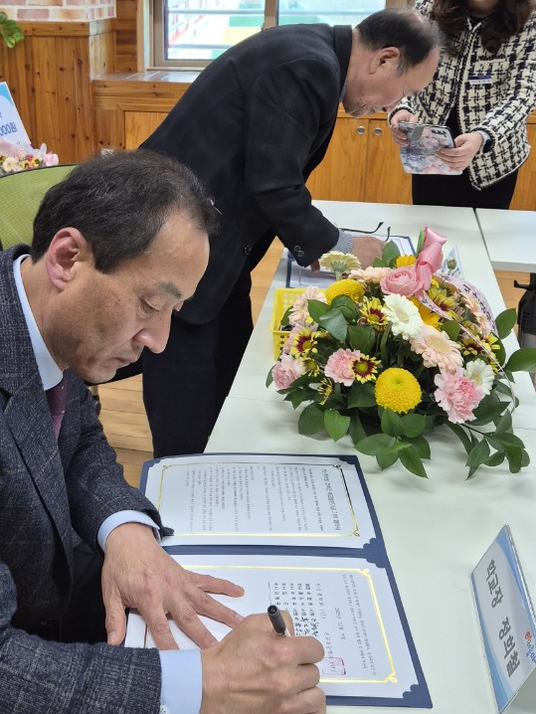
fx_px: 846
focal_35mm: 41
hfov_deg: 34.8
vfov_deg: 45.5
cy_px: 280
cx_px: 177
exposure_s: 1/120
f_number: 1.8
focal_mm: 5.4
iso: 125
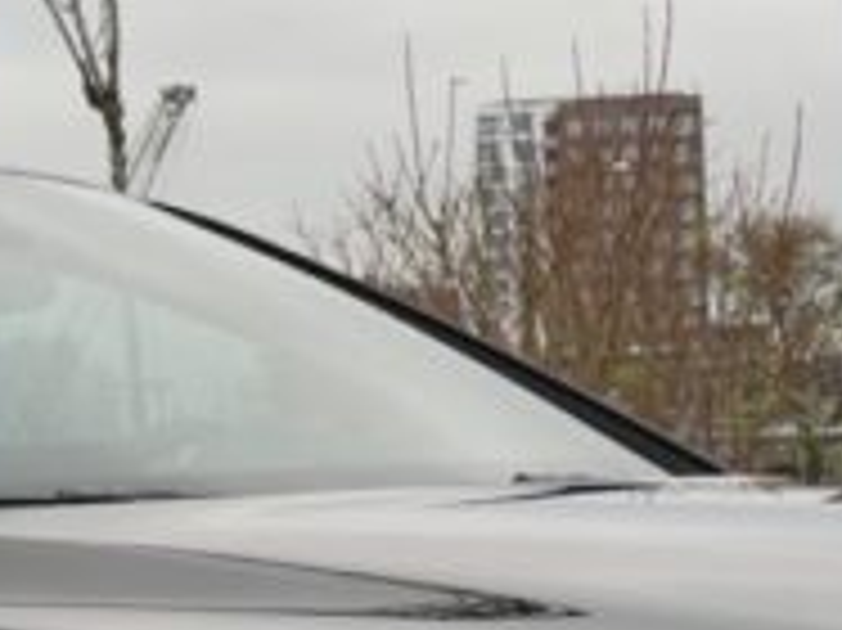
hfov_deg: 11.4
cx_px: -45
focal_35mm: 171
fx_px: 4157
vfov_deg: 8.5
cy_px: 828
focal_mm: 6.76
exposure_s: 1/280
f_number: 1.78
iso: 64
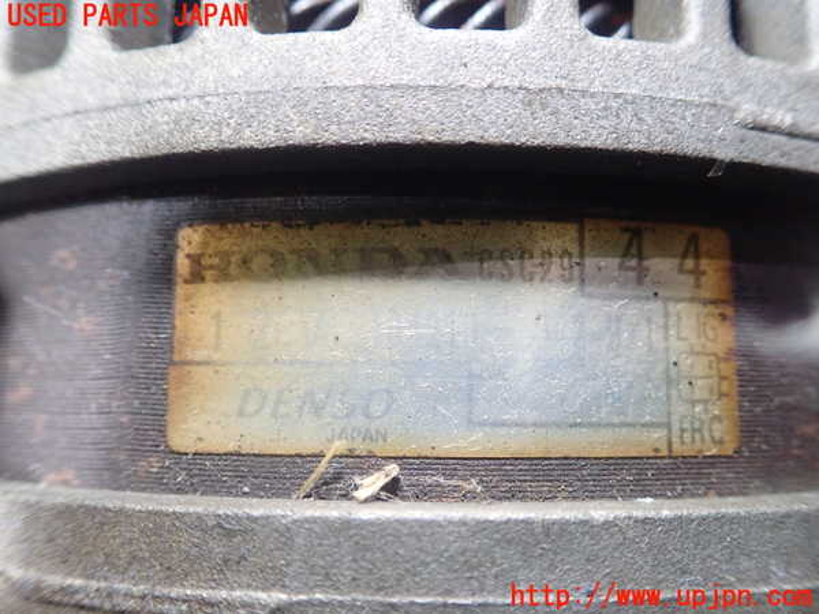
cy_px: 307
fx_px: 710
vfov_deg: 46.8
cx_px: 410
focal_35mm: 30
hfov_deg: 60.0
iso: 800
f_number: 2.3
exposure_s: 1/40
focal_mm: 5.5
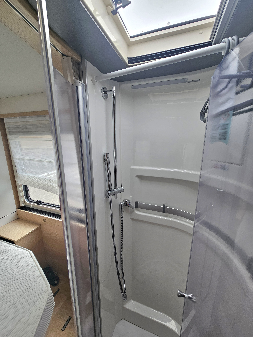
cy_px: 168
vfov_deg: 106.2
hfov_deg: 89.9
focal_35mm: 13
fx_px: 127
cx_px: 126
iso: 50
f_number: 2.2
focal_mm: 2.2
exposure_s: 1/120
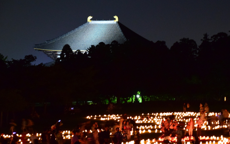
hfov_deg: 15.8
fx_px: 827
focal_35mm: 132
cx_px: 159
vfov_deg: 9.9
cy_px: 88
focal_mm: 62
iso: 3200
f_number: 5
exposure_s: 1/2
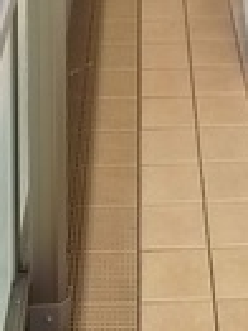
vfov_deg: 12.2
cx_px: 194
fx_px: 1225
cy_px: -475
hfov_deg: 11.5
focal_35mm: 128
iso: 400
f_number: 4
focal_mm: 5.1
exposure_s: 1/800
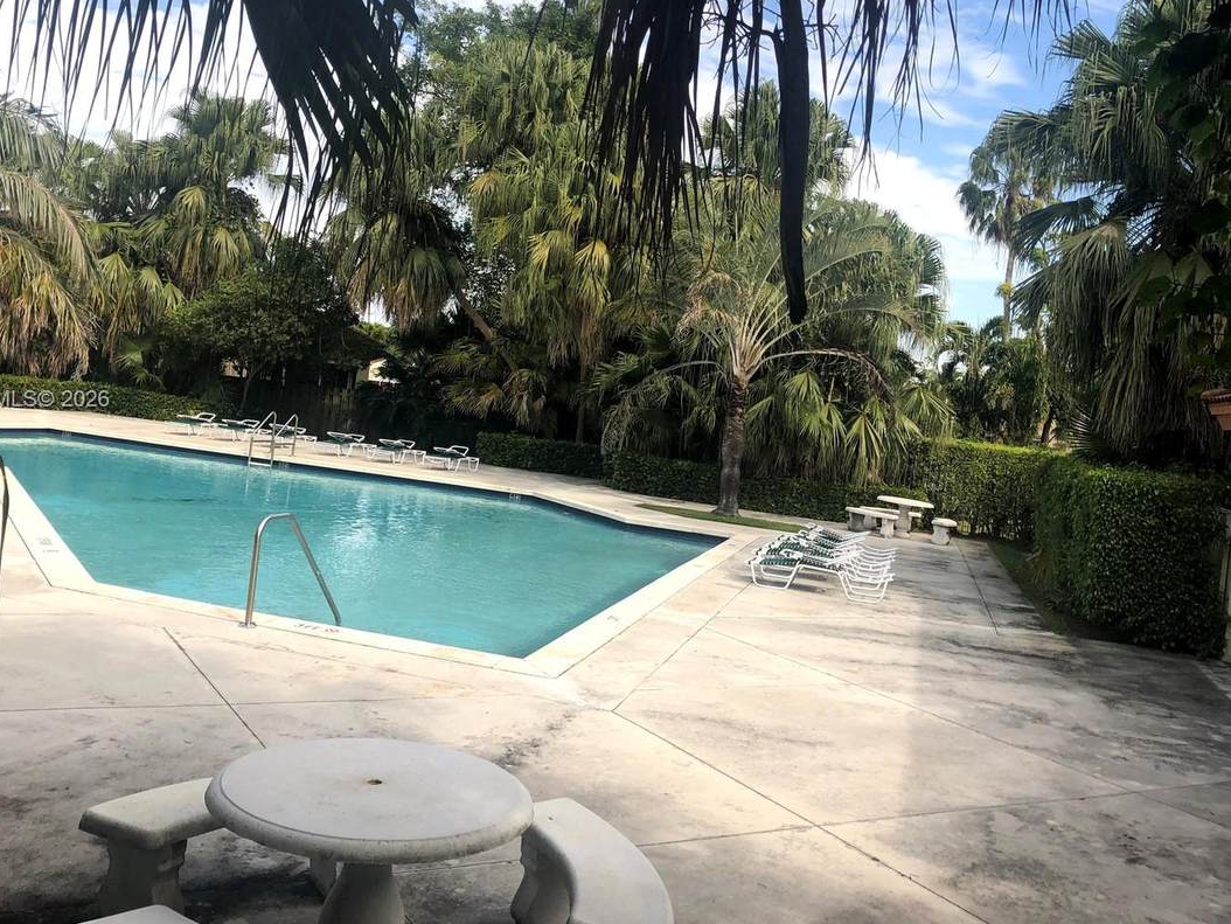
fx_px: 1209
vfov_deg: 41.7
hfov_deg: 53.9
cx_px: 566
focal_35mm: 34
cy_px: 401
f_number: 1.8
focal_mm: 3.99
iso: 20
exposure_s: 1/1104
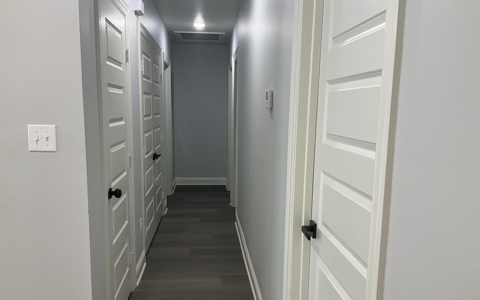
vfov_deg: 40.5
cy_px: 171
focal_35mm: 31
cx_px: 238
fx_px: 406
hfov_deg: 61.2
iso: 64
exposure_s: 1/60
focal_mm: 3
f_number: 1.8
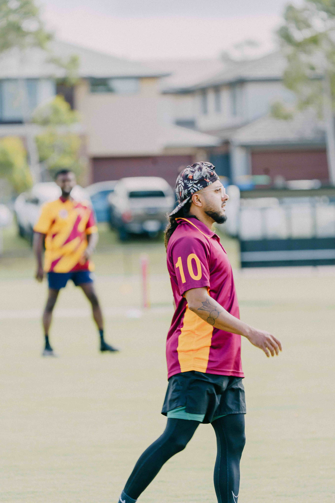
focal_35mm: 293
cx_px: 168
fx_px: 4089
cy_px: 252
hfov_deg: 4.7
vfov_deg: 7.0
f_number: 6.3
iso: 250
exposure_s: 1/250
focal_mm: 293
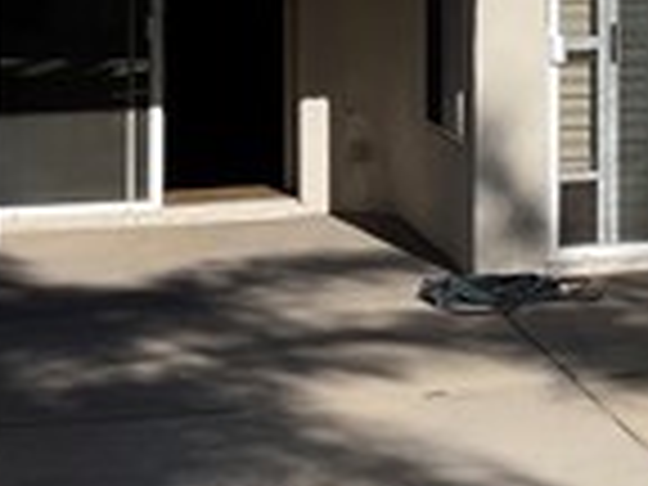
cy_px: -162
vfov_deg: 11.2
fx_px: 2415
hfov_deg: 14.4
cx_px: 936
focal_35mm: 129
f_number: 1.8
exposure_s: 1/5263
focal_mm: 3
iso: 16
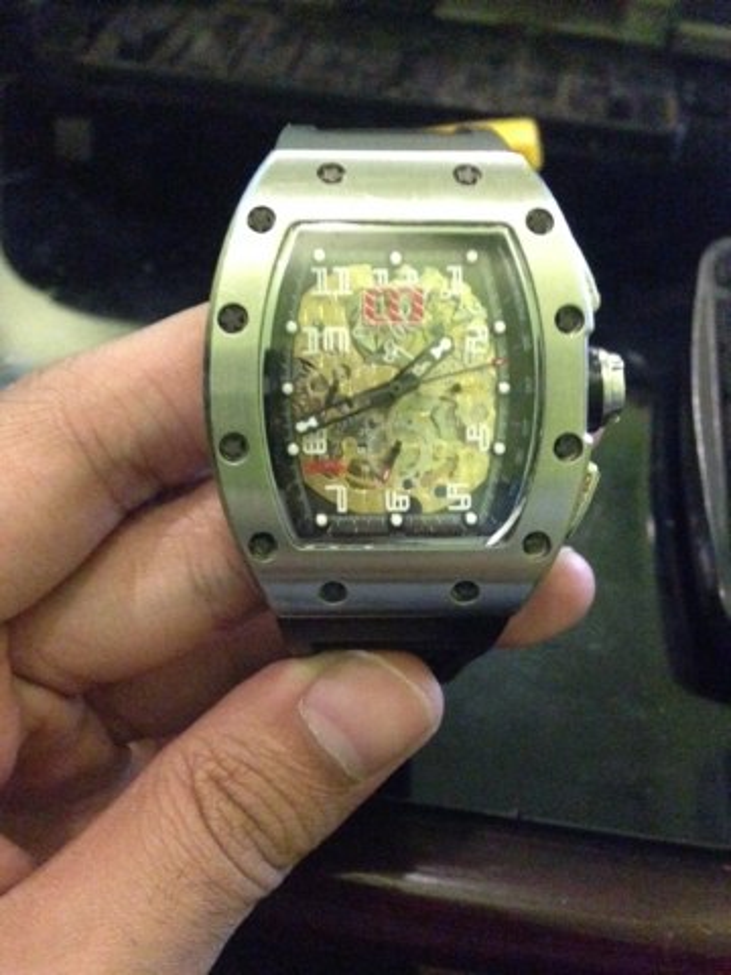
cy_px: 488
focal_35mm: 33
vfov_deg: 55.4
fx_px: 929
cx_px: 366
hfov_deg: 42.9
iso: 2000
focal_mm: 4.12
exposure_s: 1/15
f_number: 2.4
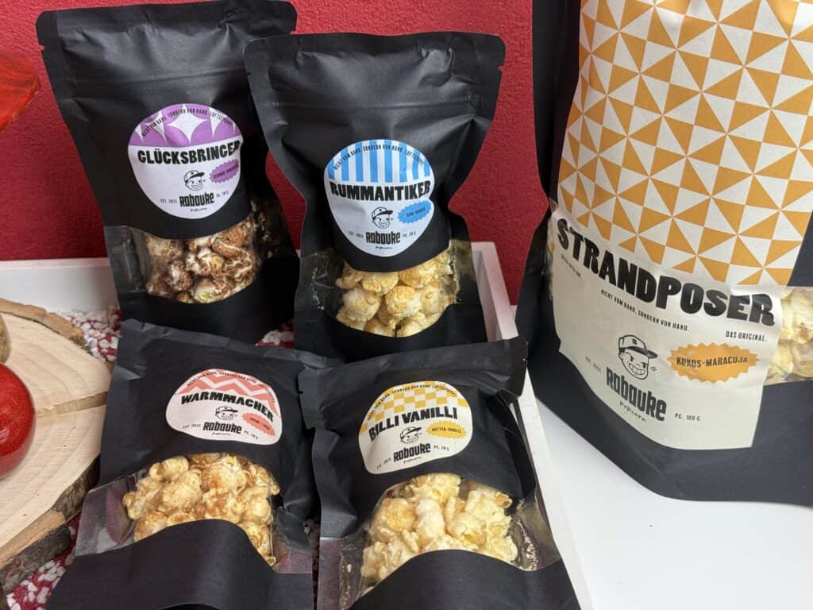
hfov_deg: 39.7
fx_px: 1127
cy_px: 305
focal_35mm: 48
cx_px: 406
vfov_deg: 30.3
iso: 64
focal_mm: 6.76
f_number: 1.78
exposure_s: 1/50
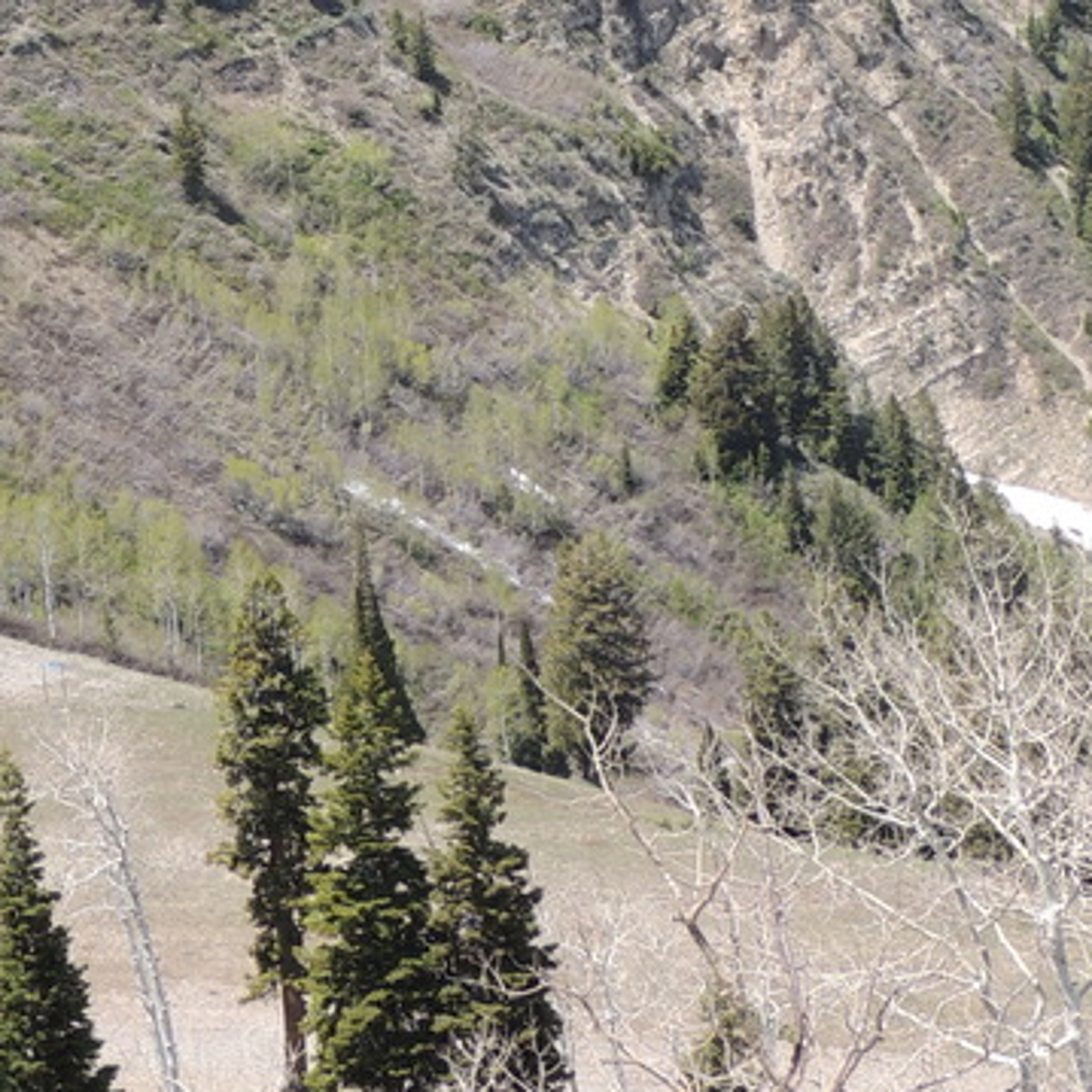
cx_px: 301
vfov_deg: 16.5
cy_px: 49
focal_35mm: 104
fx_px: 3712
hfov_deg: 16.7
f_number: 3.2
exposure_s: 1/800
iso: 100
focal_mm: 5.8
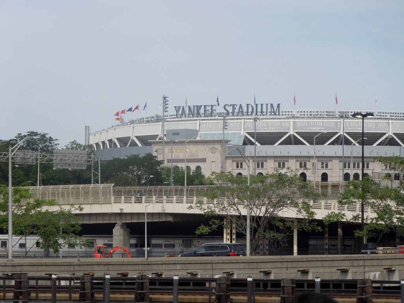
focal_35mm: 191
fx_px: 2229
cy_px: 152
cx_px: 202
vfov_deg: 7.8
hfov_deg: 10.4
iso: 100
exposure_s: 1/800
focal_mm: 34.4
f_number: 5
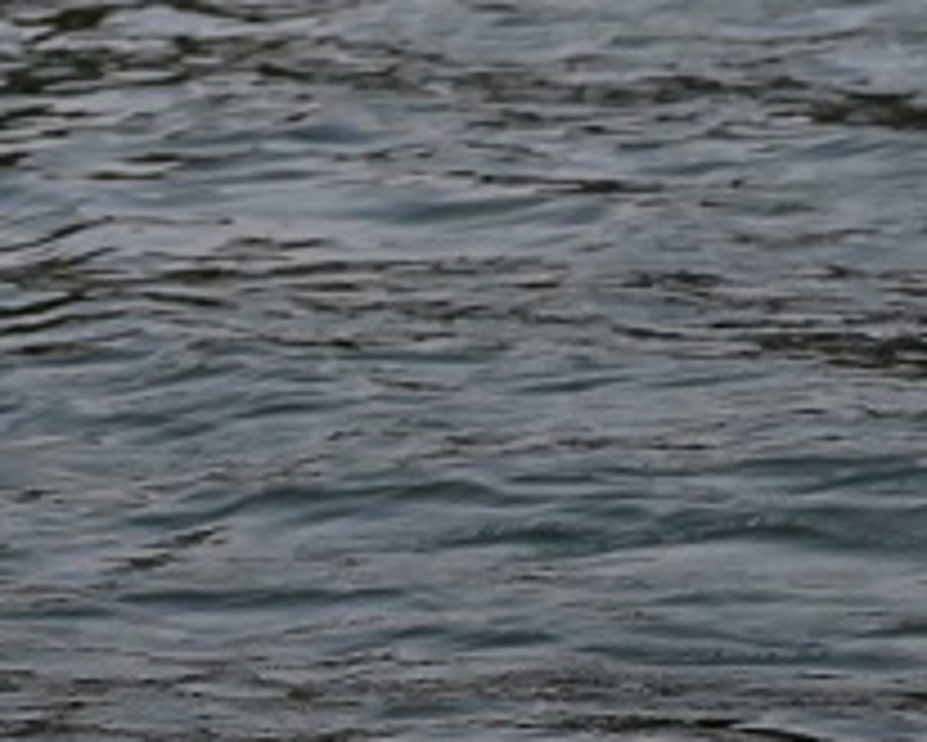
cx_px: 266
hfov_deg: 5.2
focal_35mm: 372
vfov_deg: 4.1
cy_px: -571
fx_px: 10211
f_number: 4.5
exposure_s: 1/250
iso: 3200
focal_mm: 86
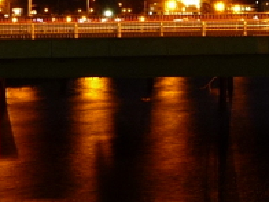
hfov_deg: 12.7
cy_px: 38
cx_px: 424
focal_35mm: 146
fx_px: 1135
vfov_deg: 10.1
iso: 100
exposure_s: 8
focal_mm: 4.7
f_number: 8
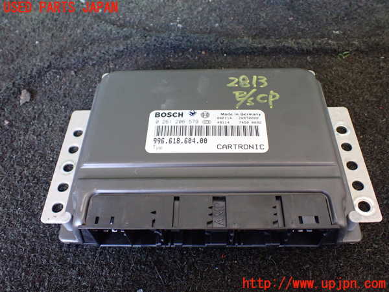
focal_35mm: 30
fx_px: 337
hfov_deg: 60.0
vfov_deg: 46.8
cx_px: 194
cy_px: 146
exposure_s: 1/100
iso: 800
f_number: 2.3
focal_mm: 5.4
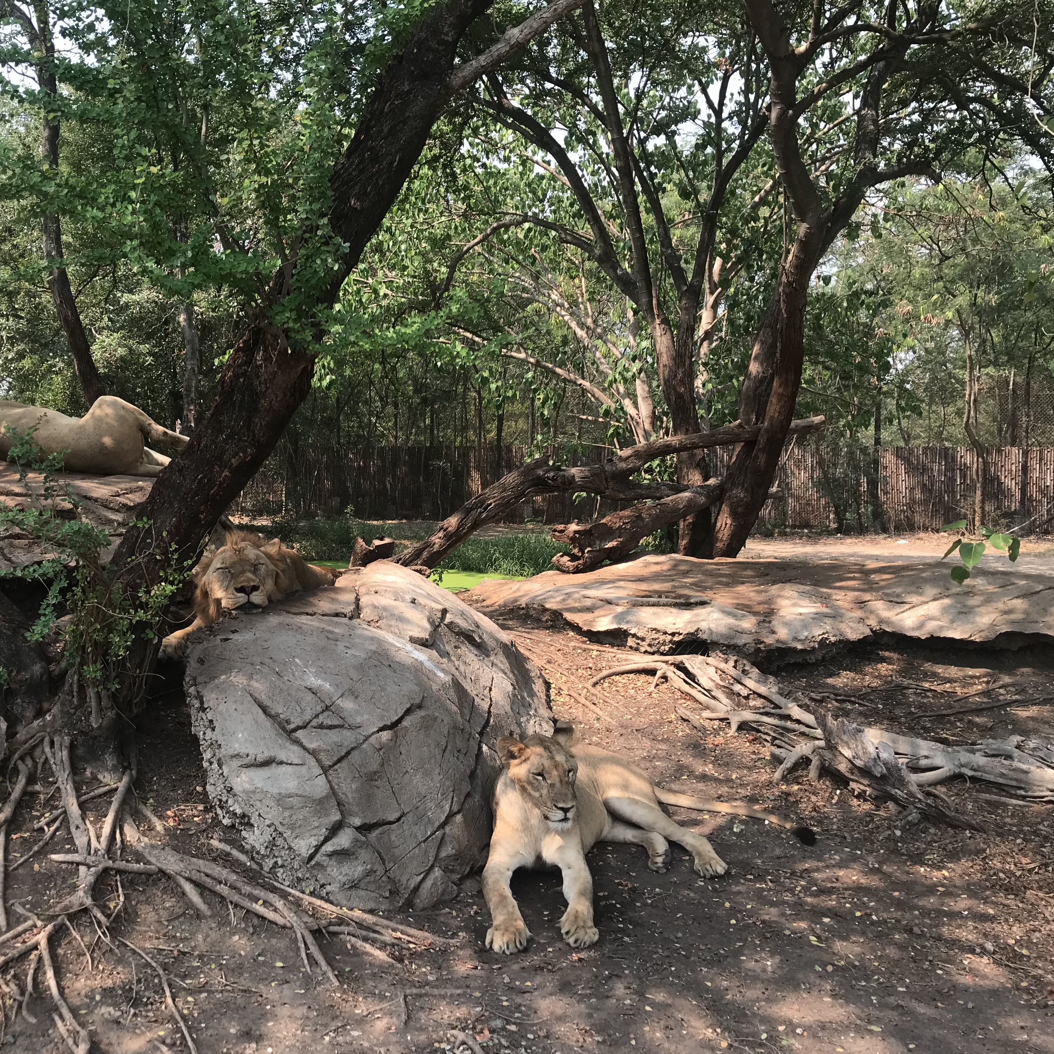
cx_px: 394
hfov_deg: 48.0
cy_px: 539
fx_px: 1171
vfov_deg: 48.4
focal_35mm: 34
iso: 20
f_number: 1.8
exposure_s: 1/120
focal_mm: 3.99
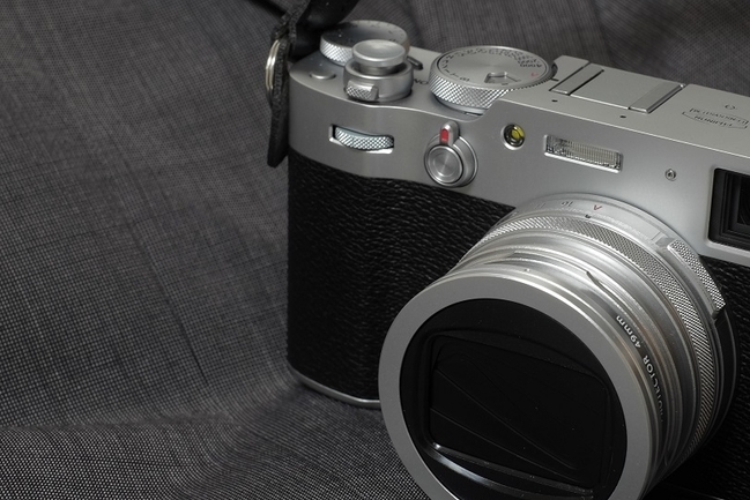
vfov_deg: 14.0
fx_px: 2042
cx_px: 428
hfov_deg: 20.8
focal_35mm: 98
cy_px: 227
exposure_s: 1/2.3
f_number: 8
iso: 400
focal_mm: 35
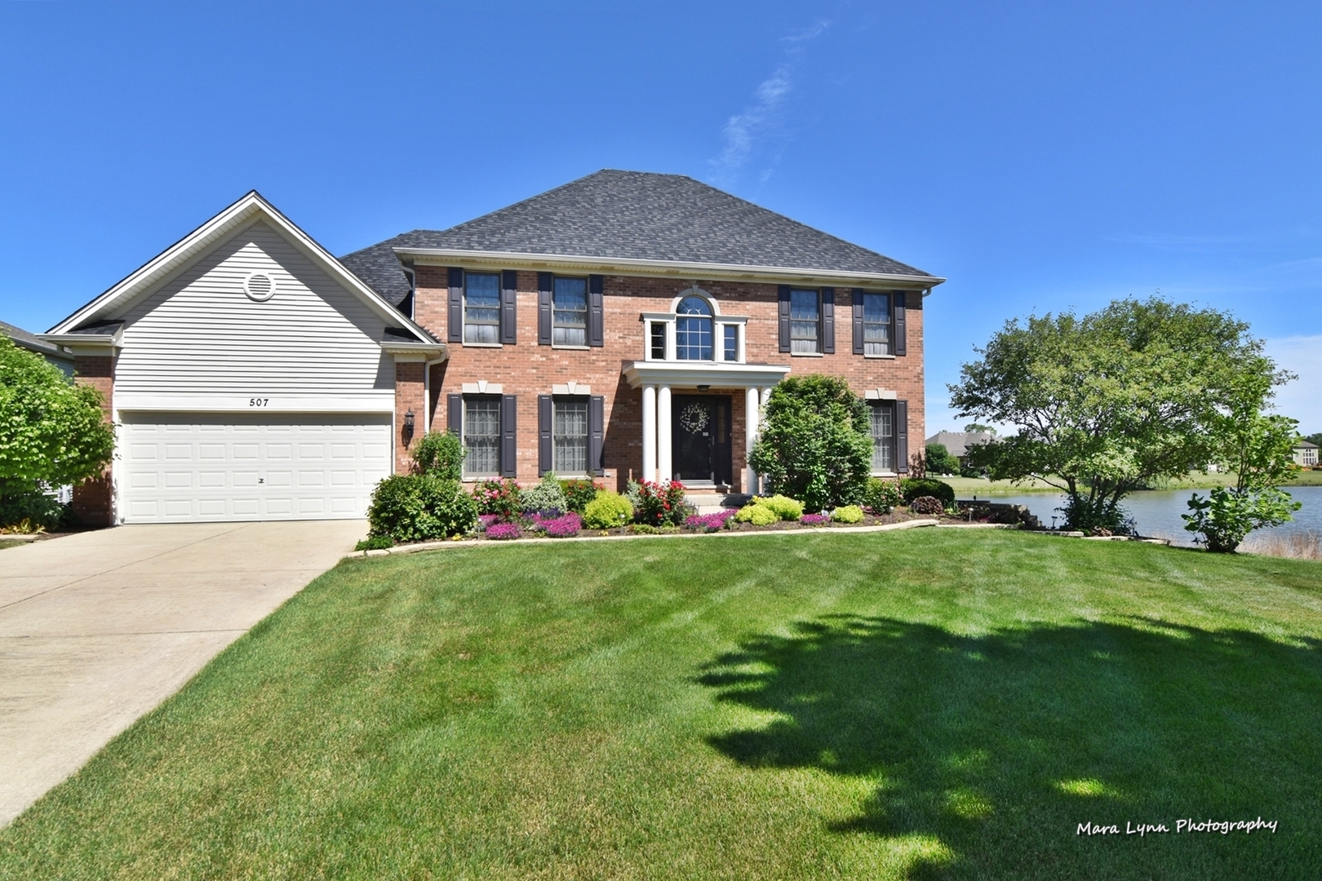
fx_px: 716
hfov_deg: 85.4
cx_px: 661
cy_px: 440
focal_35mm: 20
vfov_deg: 63.2
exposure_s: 1/350
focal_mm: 13
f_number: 9.5
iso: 200
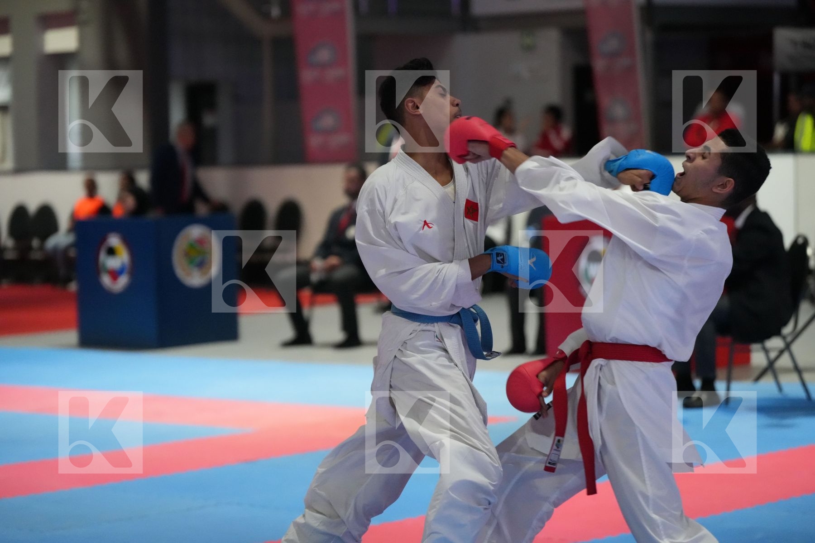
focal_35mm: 118
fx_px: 2671
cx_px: 408
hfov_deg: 17.3
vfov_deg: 11.6
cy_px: 272
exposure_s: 1/800
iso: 10000
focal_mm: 118
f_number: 2.8
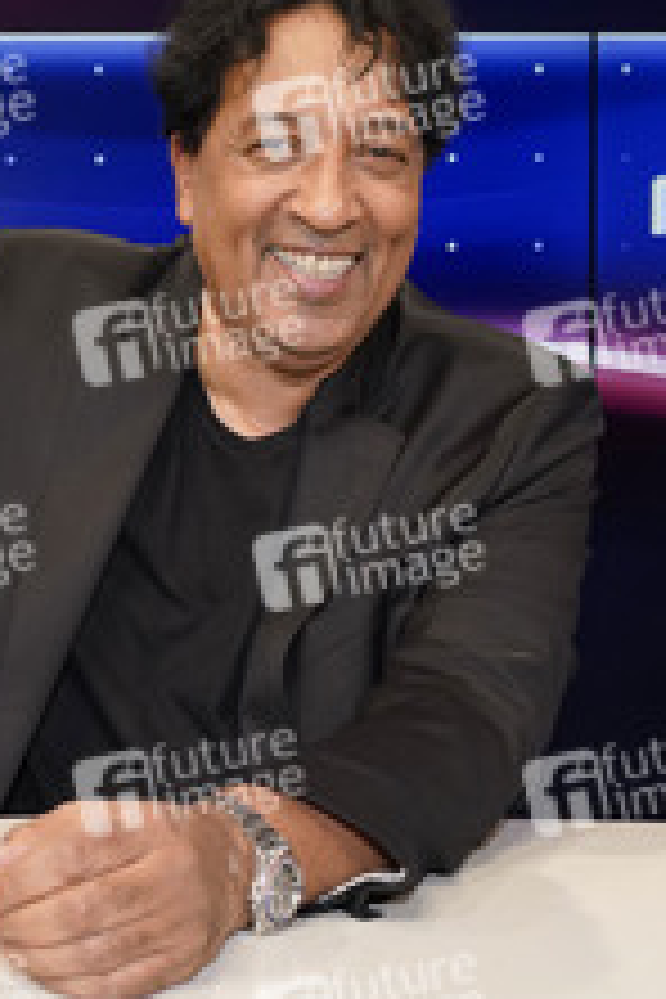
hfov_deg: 20.4
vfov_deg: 32.9
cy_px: 446
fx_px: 1693
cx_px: -200
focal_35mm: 61
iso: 2000
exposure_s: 1/125
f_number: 5.6
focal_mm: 30
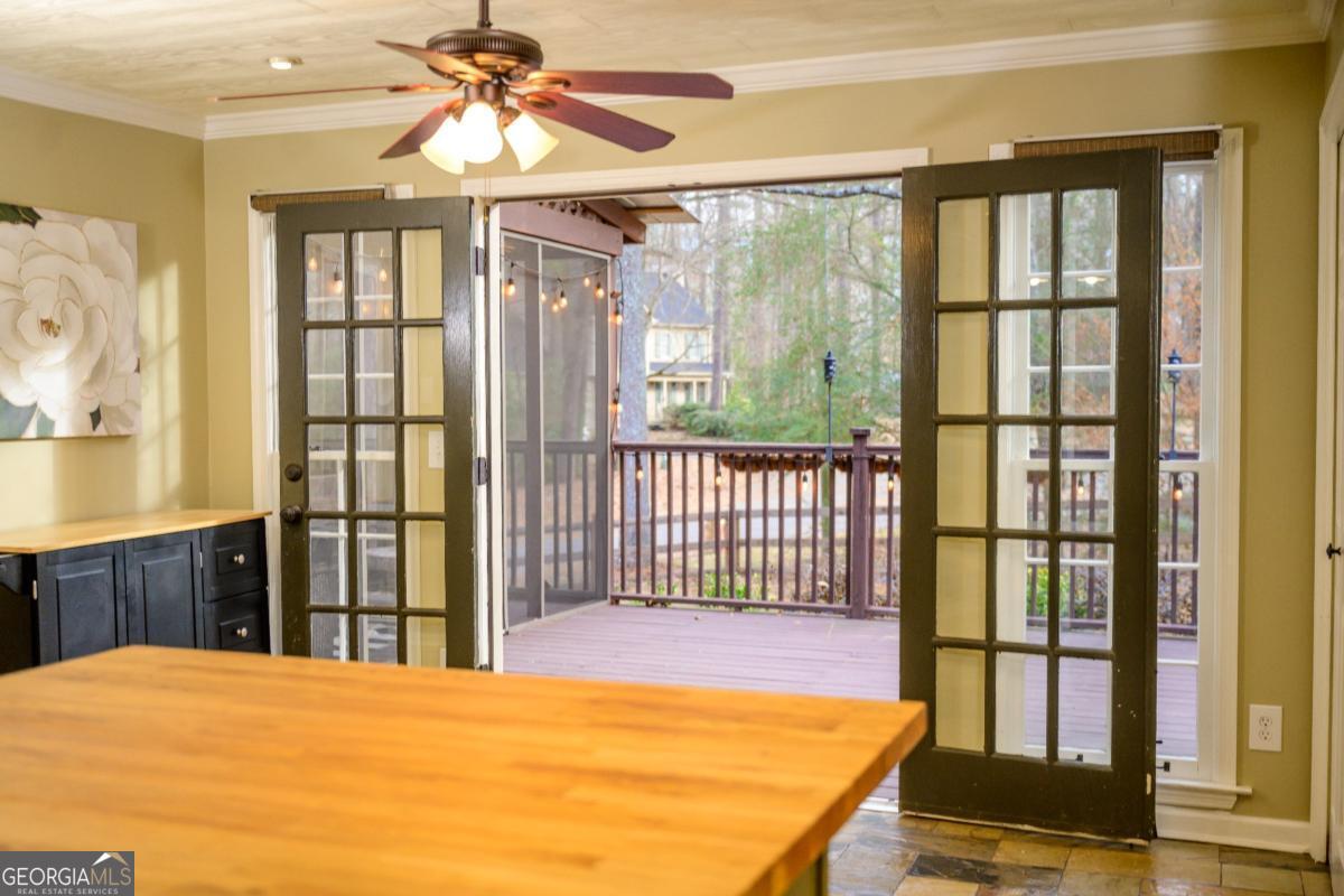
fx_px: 1344
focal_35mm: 36
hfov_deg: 53.1
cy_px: 448
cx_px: 672
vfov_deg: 36.9
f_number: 2.8
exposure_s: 1/250
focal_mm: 36
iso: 640
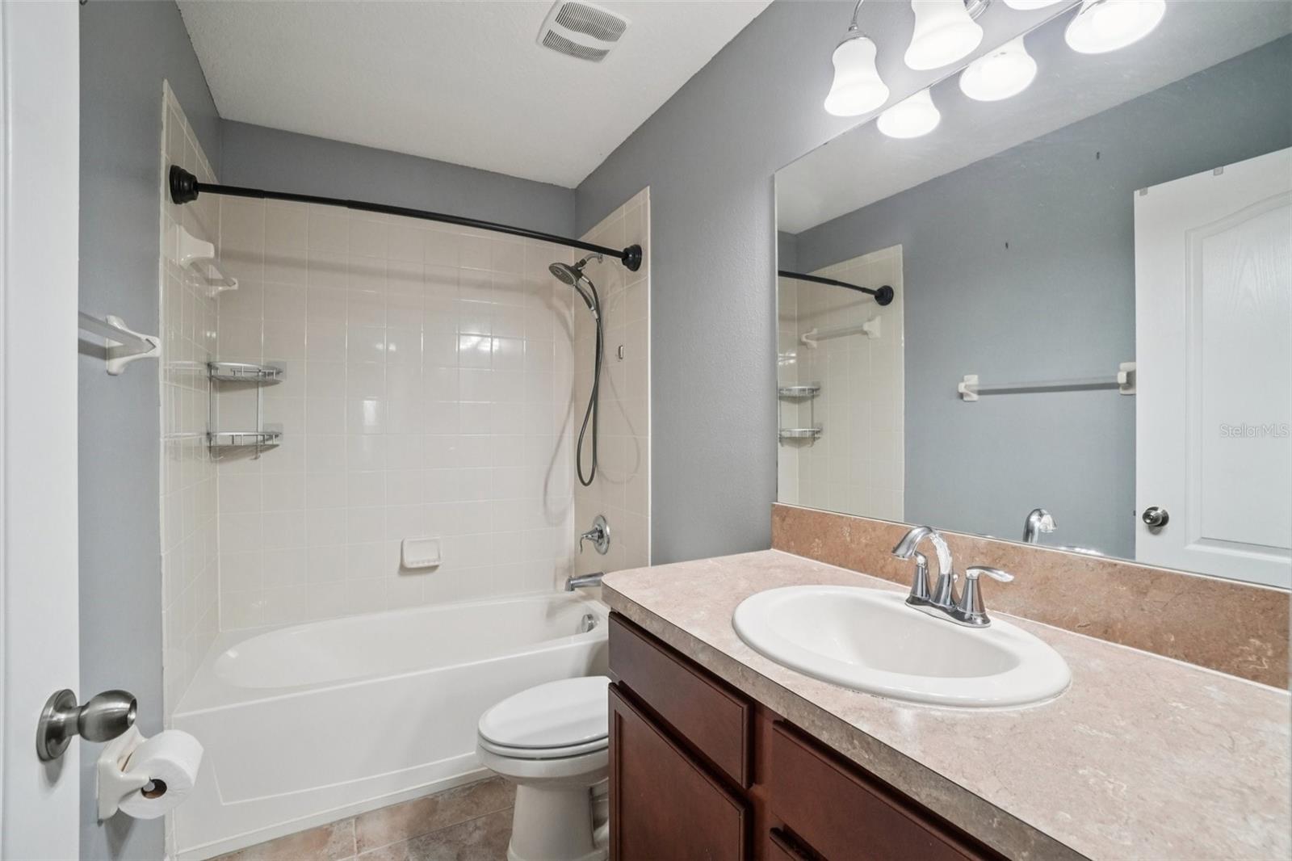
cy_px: 430
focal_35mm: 15
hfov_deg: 100.4
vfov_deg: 77.3
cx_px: 646
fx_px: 538
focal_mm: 10
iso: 640
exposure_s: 1/30
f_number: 8
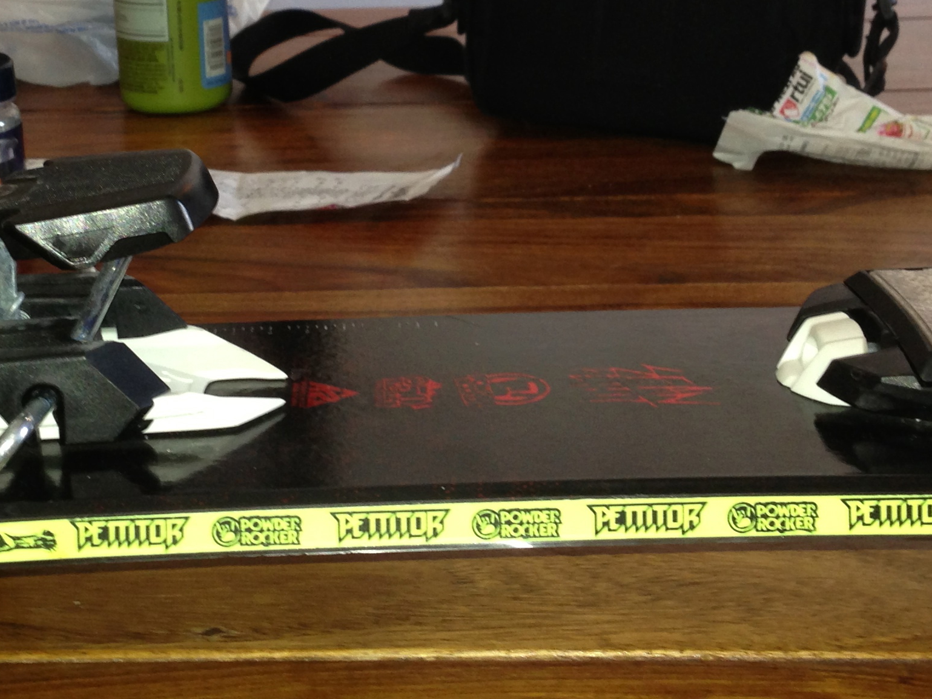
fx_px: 1885
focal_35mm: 70
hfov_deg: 27.7
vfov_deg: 20.9
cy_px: 220
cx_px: 382
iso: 80
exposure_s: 1/20
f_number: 2.4
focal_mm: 4.13
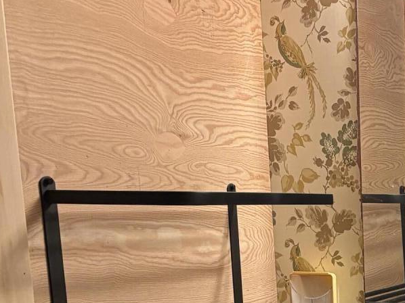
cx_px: 521
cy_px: 375
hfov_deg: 20.6
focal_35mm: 87
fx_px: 1017
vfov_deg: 16.2
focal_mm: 5.96
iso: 200
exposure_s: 1/60
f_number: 1.6
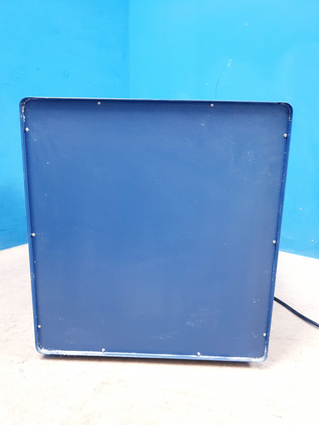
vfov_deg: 67.3
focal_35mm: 26
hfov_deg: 53.1
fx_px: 319
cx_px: 160
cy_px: 212
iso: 320
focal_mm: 4.3
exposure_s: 1/33
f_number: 1.5
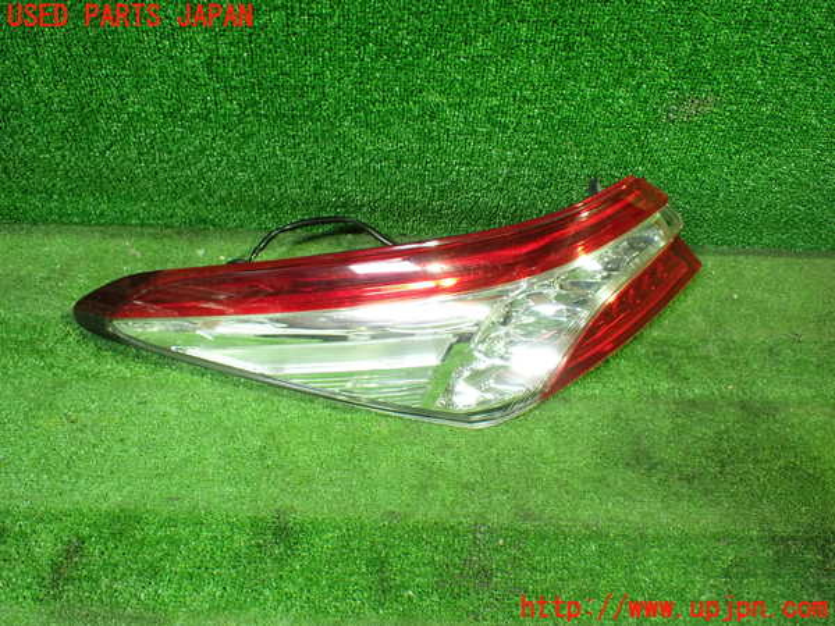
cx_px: 418
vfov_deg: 46.8
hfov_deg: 60.0
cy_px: 313
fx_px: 724
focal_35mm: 30
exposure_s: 1/40
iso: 800
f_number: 2.3
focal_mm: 5.4
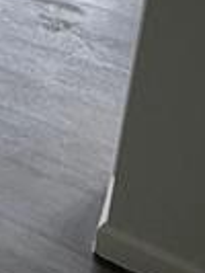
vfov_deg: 19.3
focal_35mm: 81
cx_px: -330
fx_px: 639
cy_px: -191
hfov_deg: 12.6
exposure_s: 1/120
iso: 160
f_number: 2.2
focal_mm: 2.22
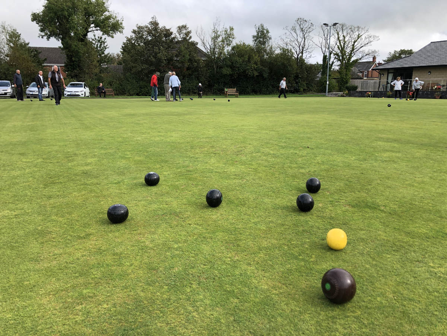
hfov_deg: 63.4
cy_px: 168
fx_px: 362
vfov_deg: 49.7
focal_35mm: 28
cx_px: 224
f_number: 1.8
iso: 20
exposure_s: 1/600
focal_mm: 4
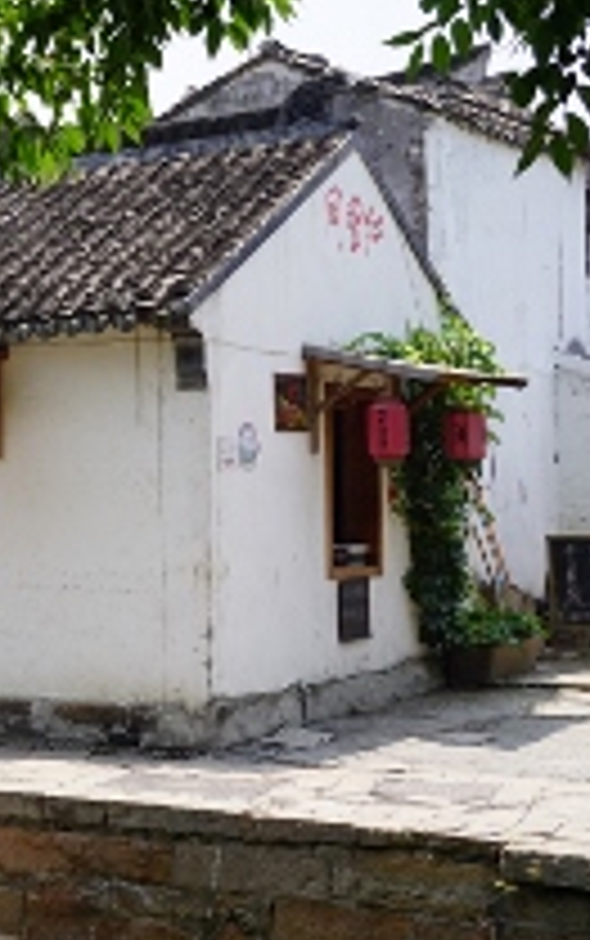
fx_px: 2105
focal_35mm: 82
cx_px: -288
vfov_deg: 25.2
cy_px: 483
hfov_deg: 14.8
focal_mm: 28
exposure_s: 1/125
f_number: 9
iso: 100
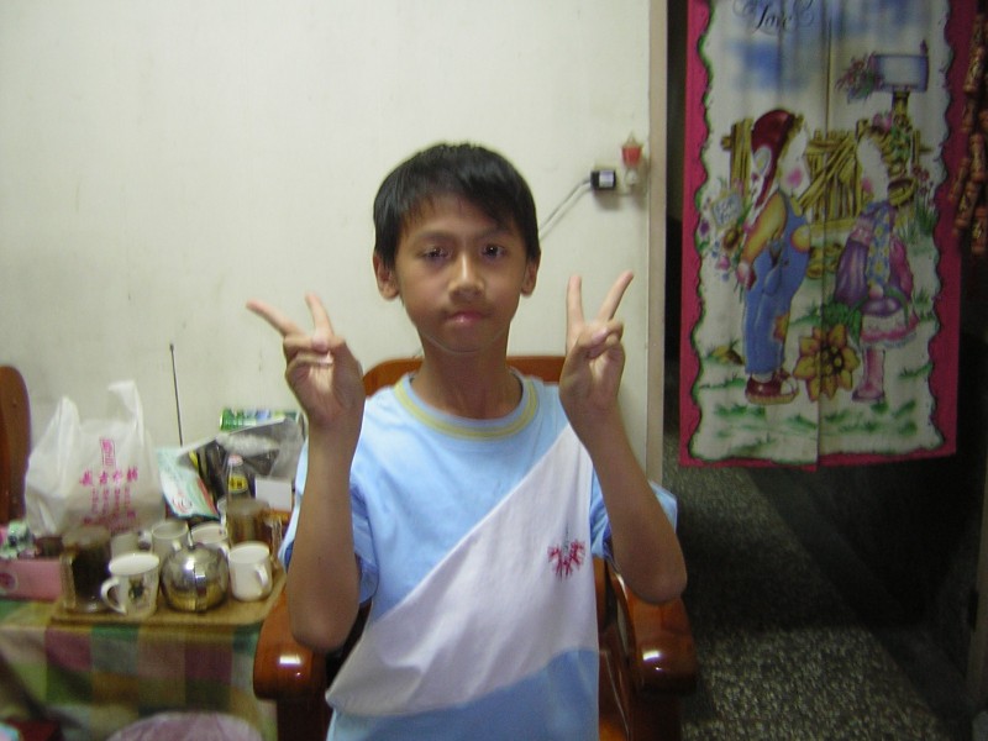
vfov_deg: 39.7
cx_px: 494
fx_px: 1028
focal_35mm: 36
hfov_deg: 51.4
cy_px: 370
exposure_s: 1/5.5
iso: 59
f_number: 2.6
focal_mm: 4.7
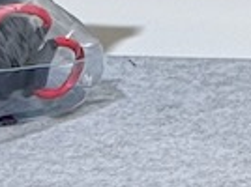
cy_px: -297
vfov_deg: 4.0
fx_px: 2656
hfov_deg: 5.0
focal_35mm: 367
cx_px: 893
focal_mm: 6.76
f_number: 1.78
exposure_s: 1/60
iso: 64
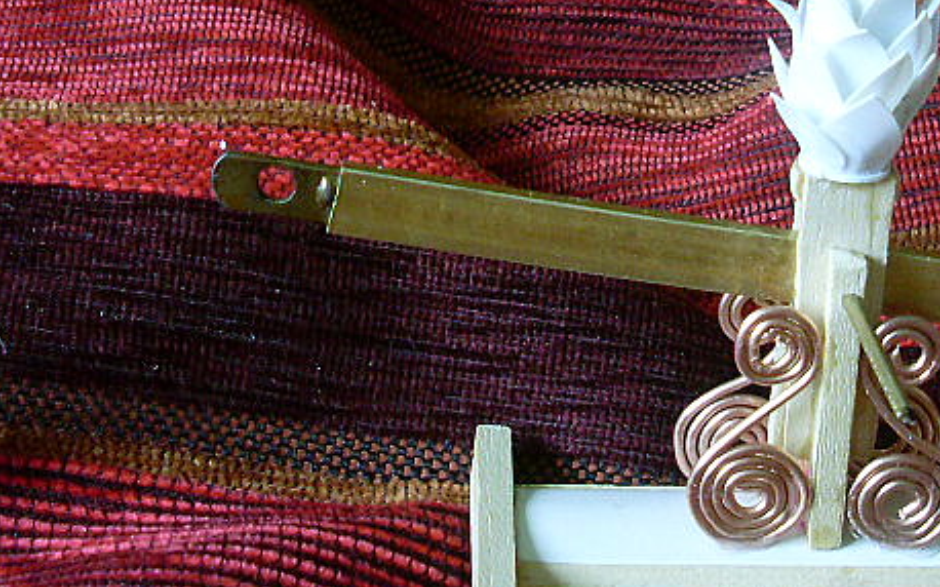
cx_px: 848
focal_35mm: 90
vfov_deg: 14.4
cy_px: 60
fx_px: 2305
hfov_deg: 22.5
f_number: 3
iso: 200
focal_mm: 6.3
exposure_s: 1/45
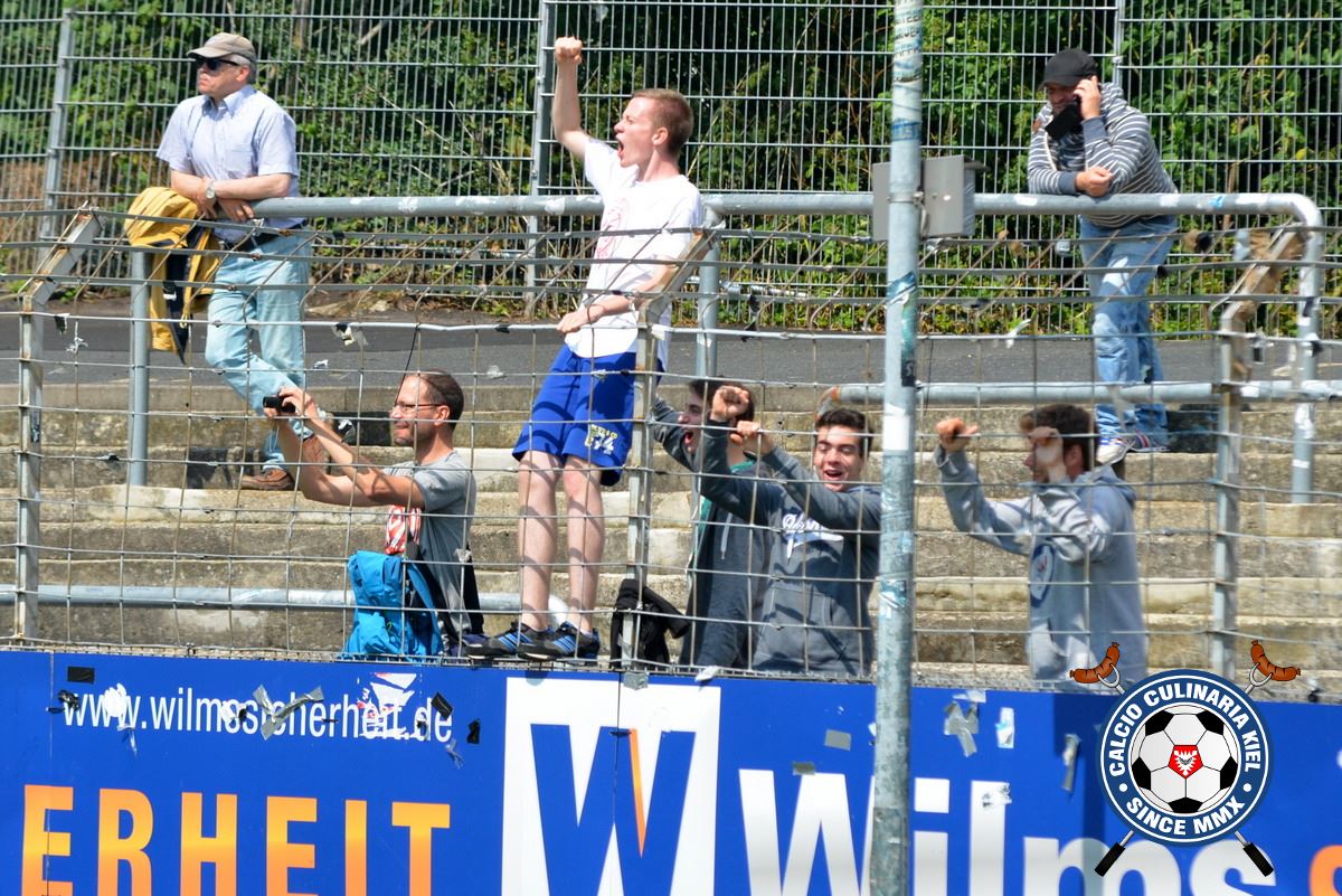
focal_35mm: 300
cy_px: 448
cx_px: 671
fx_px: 11187
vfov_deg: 4.6
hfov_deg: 6.9
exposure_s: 1/1600
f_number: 6.3
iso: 400
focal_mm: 200
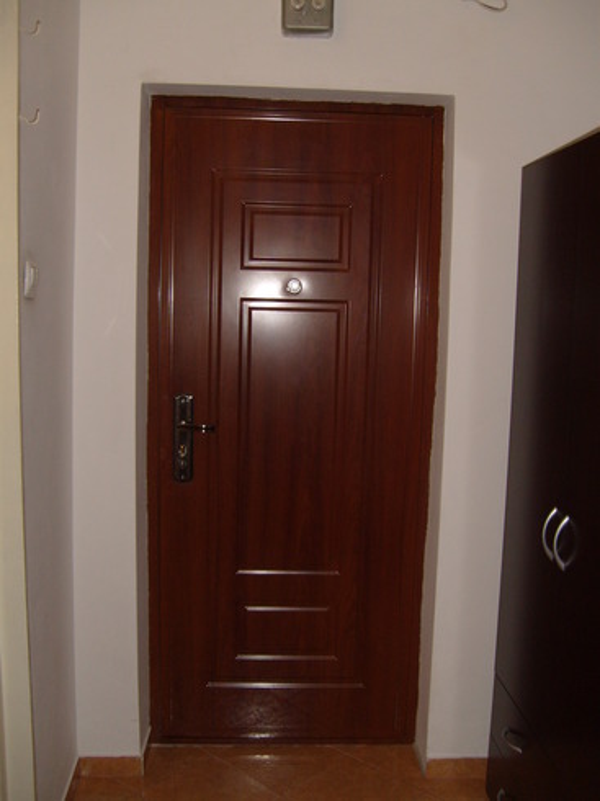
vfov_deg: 52.6
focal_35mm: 35
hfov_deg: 40.7
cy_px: 400
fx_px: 810
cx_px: 300
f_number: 2.8
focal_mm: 5.8
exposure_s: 1/45
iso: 100
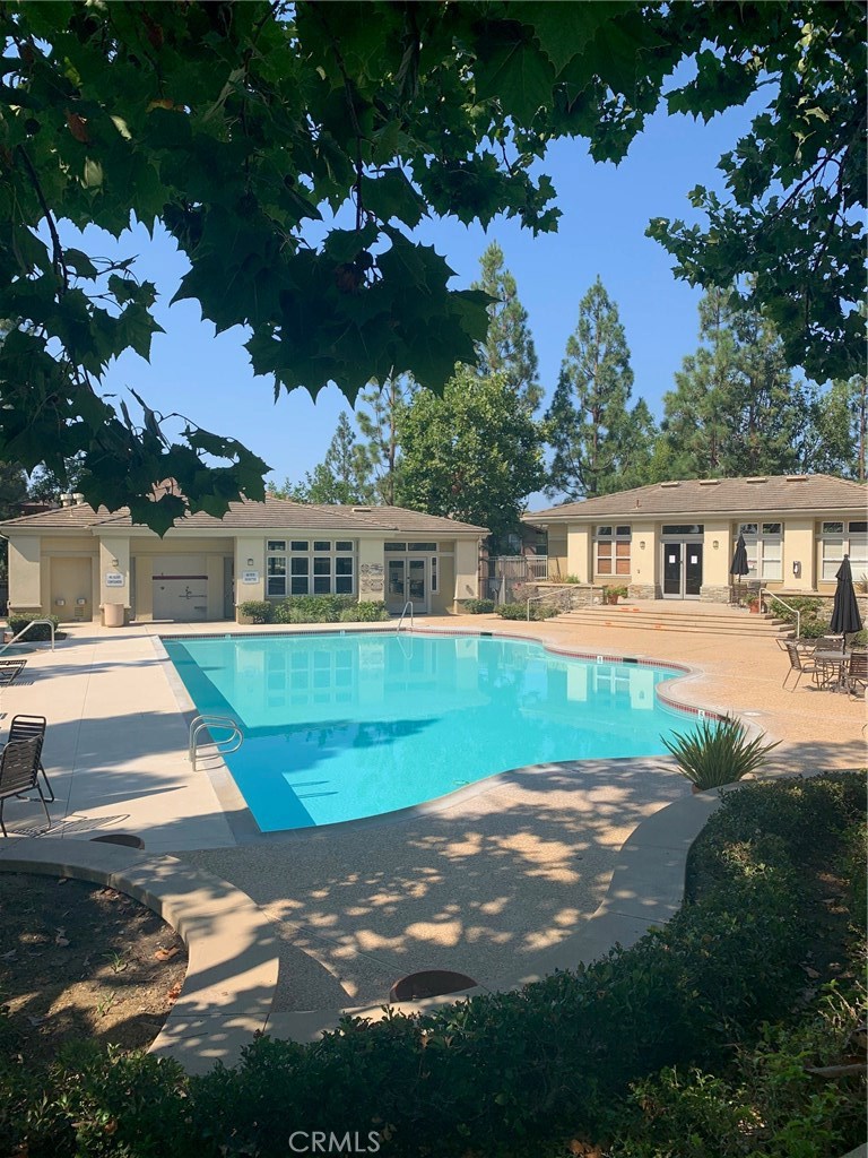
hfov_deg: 53.1
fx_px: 869
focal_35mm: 26
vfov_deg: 67.3
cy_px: 579
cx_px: 434
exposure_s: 1/1748
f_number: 1.8
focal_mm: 4.25
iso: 25
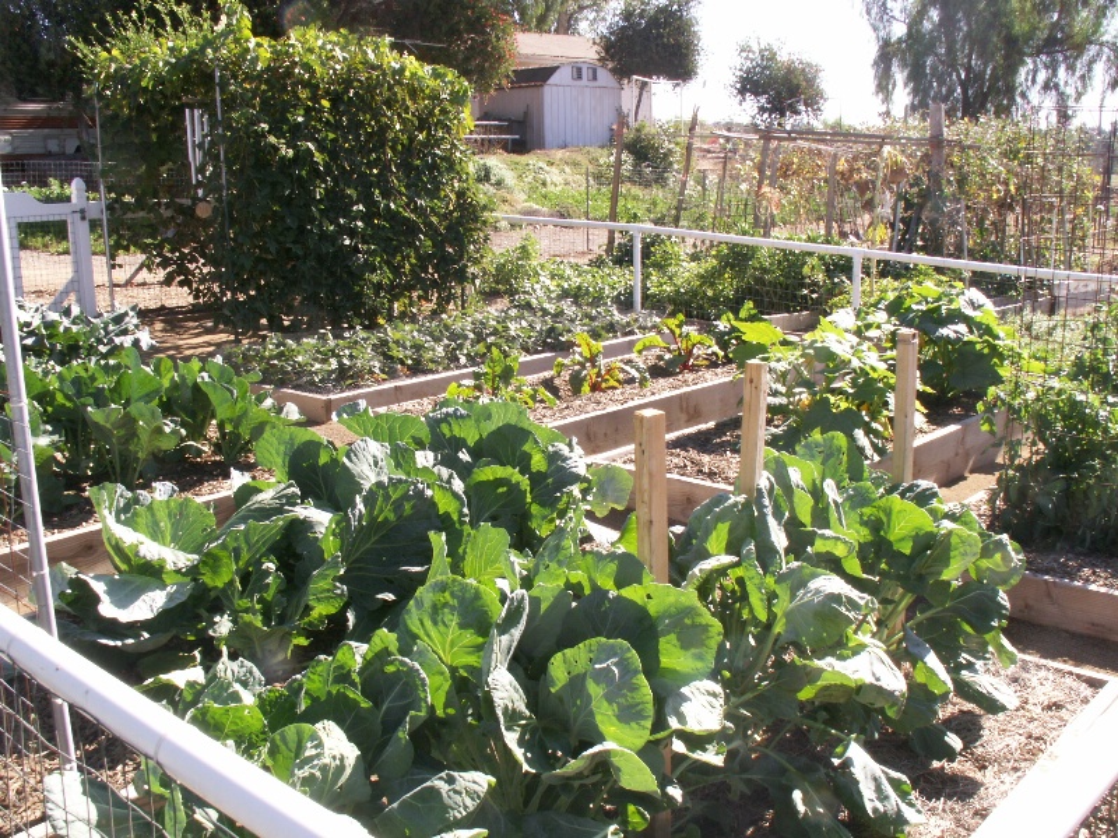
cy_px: 419
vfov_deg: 40.7
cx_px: 559
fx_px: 1130
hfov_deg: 52.6
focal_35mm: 35
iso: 50
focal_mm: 5.86
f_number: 8
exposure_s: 1/60
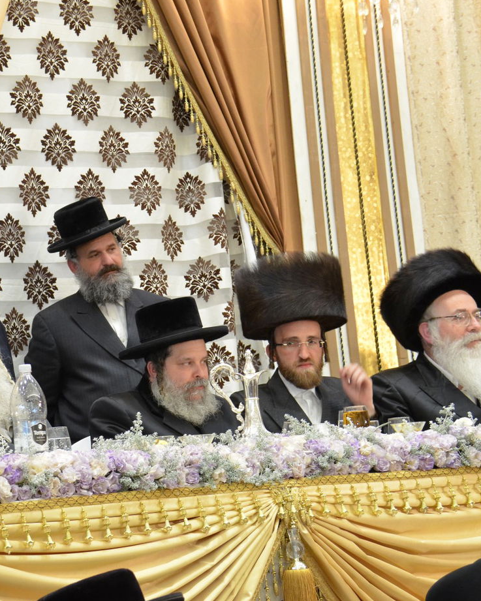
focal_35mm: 111
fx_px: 1975
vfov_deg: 17.3
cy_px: 300
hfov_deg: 13.8
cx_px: 75
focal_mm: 52
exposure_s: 1/80
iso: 1600
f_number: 6.3
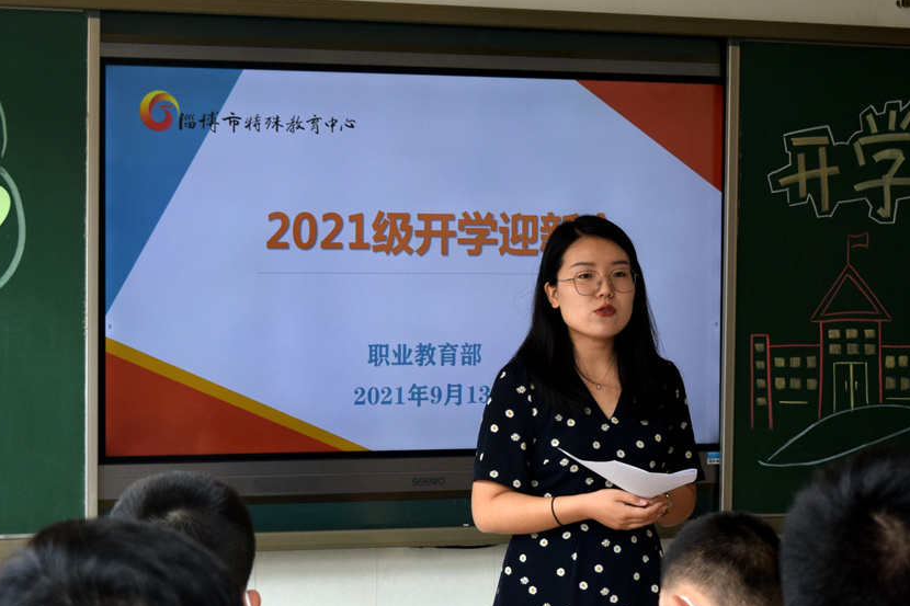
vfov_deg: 12.0
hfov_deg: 18.0
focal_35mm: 114
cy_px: 386
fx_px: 2877
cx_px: 382
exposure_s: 1/80
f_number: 5
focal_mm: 45
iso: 400
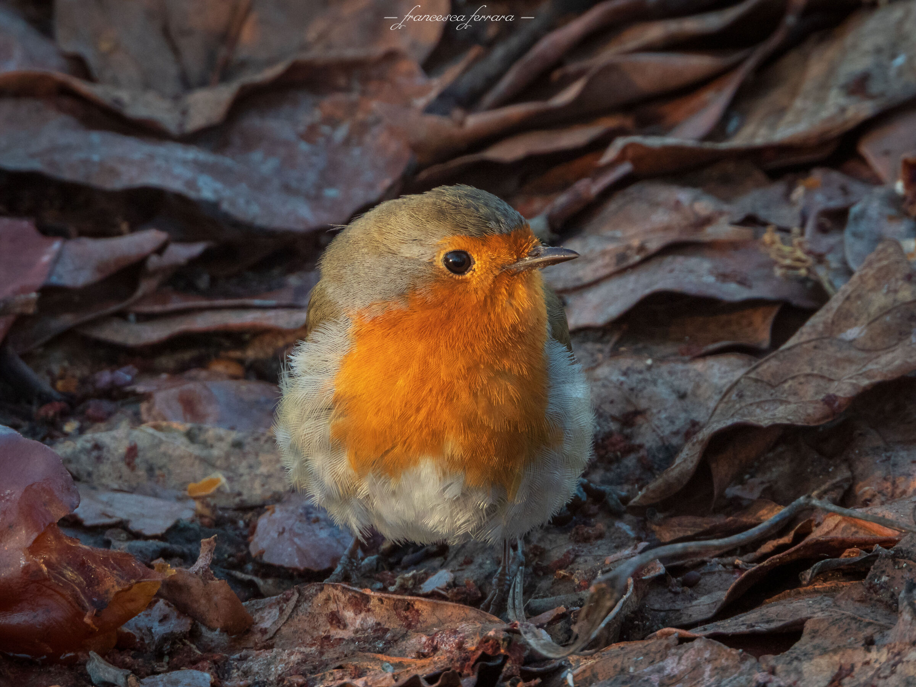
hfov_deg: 1.7
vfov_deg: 1.2
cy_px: 344
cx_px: 458
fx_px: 31754
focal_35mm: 1200
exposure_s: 1/160
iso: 400
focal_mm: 216
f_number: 5.6
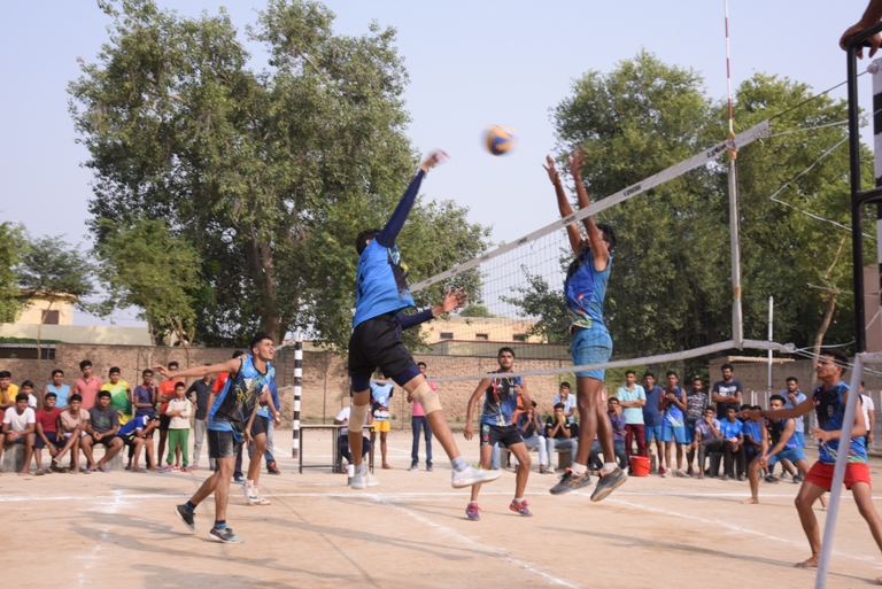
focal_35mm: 44
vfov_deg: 30.6
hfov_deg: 44.5
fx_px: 1079
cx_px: 441
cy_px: 294
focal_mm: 44
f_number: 13
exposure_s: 1/160
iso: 320
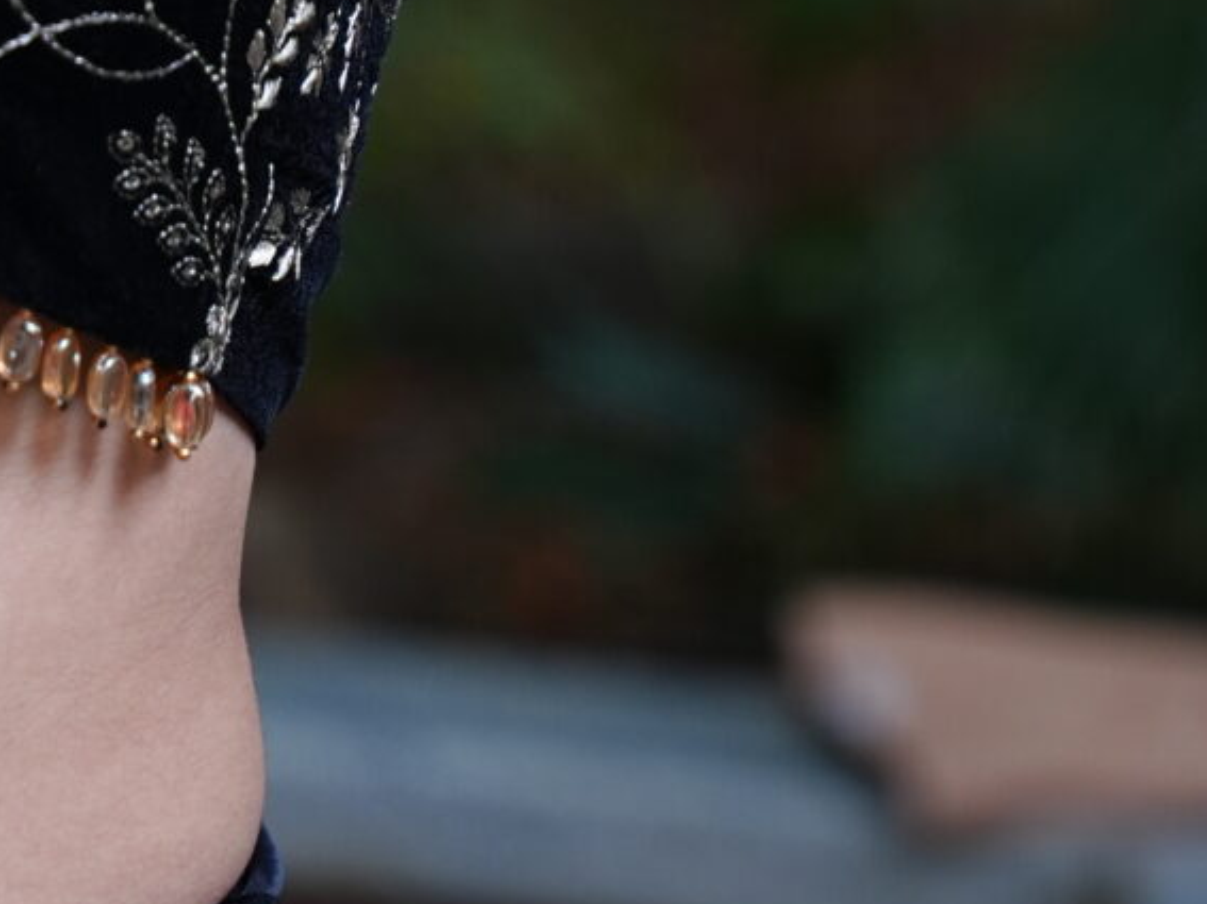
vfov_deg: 4.8
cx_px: -374
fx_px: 10598
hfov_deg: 6.5
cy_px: -1038
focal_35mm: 304
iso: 400
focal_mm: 70
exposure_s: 1/100
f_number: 2.8
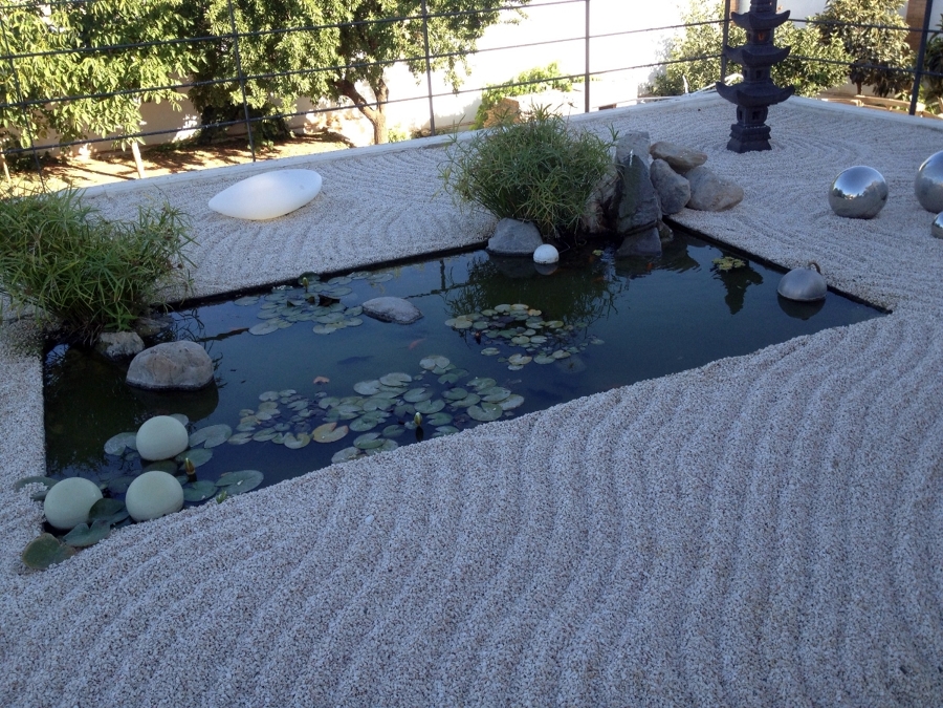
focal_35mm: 35
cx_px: 472
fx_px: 953
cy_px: 354
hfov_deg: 52.6
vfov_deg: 40.7
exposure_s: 1/370
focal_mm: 4.28
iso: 64
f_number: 2.4
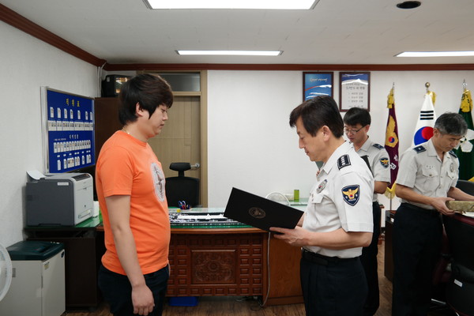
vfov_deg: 37.9
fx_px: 461
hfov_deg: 54.4
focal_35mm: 35
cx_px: 237
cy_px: 158
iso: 800
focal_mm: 23
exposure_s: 1/100
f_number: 4.5
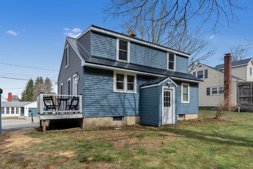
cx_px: 126
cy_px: 84
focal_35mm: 21
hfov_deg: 81.2
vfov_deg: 59.5
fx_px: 148
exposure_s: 1/1500
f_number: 8
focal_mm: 21
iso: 800
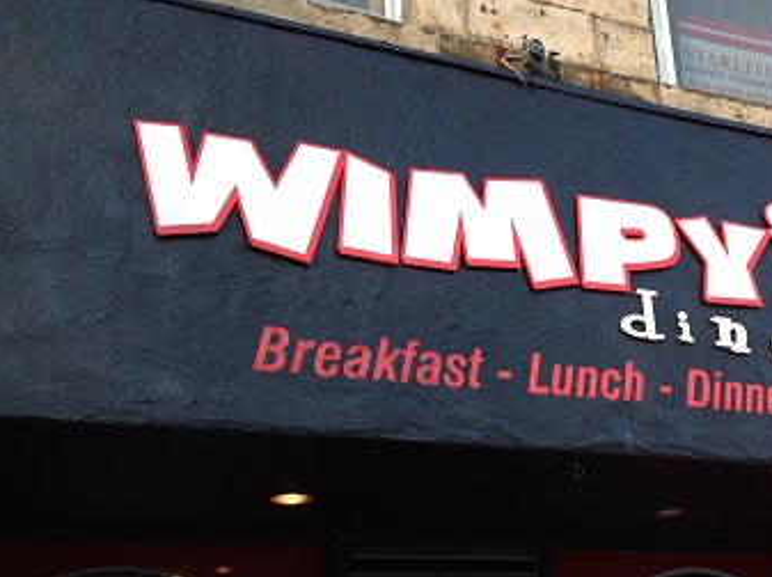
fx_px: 1158
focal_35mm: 52
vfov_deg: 28.0
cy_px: 317
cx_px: 531
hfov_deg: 36.4
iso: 50
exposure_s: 1/167
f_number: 2.4
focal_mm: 4.28
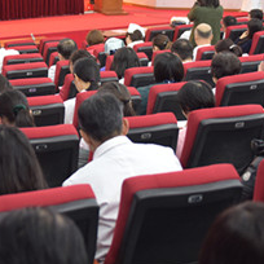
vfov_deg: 19.2
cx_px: 17
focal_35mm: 90
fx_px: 777
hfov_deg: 18.9
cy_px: 72
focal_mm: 36
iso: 900
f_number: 2.8
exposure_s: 1/40
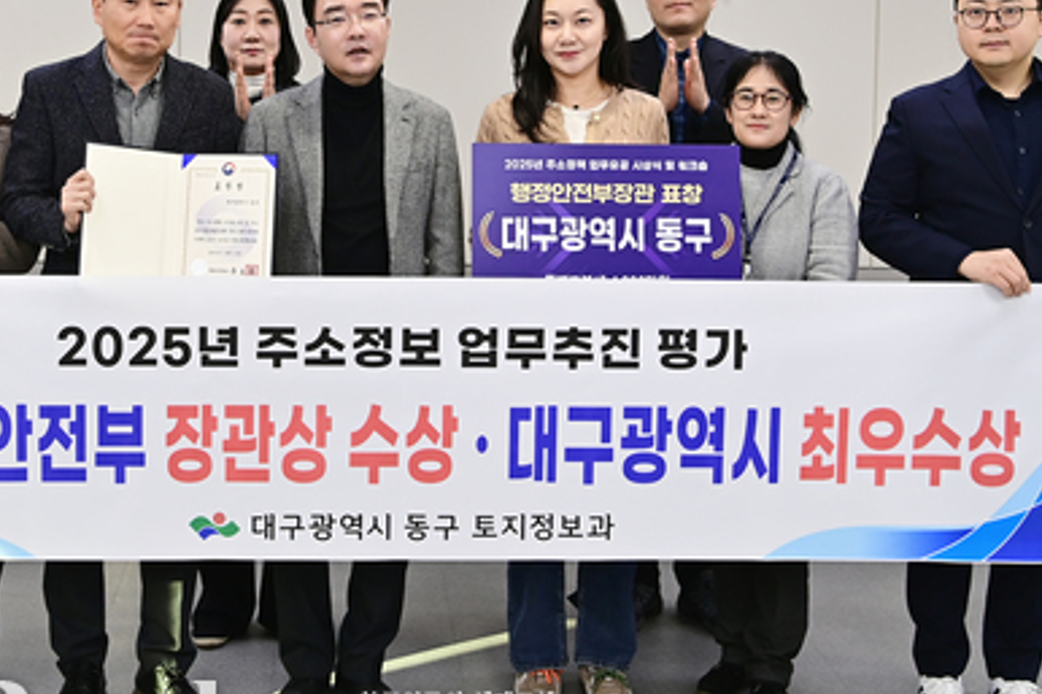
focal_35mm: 69
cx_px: 364
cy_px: 198
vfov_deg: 19.6
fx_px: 1996
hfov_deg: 29.1
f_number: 4
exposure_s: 1/160
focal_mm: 38
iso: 1000
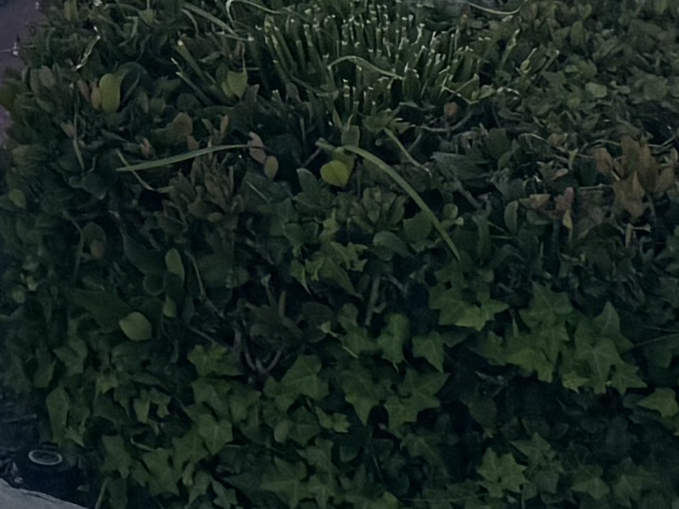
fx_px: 3295
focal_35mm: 168
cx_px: -1105
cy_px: -954
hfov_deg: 9.9
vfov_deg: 7.8
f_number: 1.78
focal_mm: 6.76
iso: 80
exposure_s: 1/4608
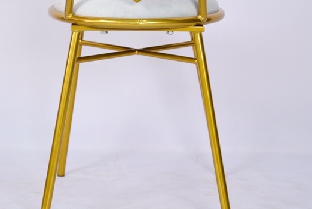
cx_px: 124
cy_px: 105
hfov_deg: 17.8
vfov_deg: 11.9
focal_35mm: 115
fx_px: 997
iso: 125
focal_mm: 80
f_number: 4.5
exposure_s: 1/6
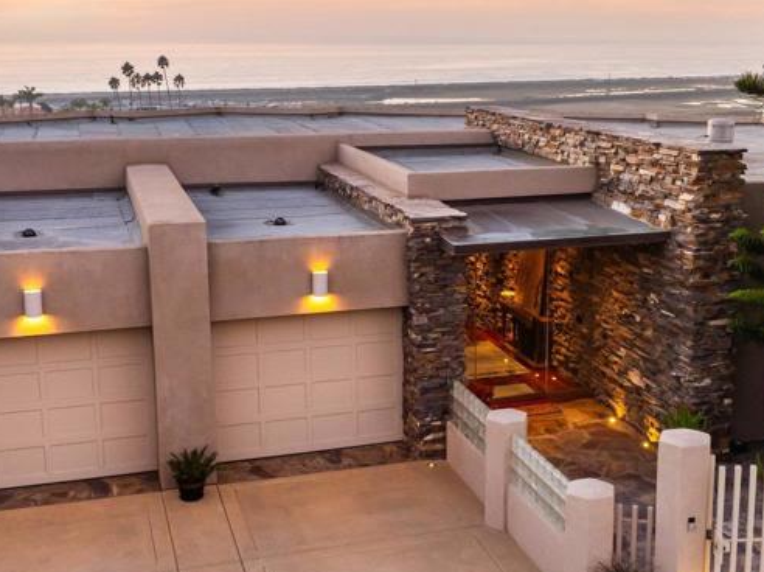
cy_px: 246
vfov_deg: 29.0
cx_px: 514
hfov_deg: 37.8
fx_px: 1102
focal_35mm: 50
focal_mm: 12.29
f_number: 5.6
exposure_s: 1/40
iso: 400
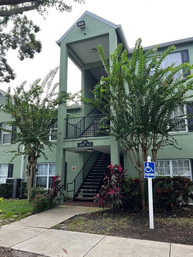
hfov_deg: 51.4
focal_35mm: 27
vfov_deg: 65.3
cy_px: 131
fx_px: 201
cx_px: 98
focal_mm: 5.7
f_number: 1.5
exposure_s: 1/1029
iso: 50
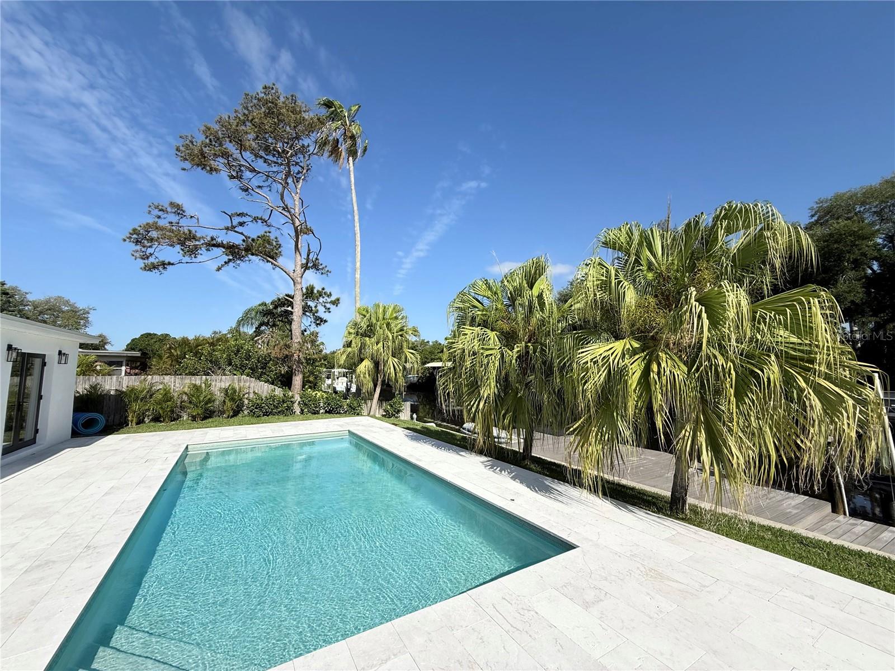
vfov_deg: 85.7
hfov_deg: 102.1
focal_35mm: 14
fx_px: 362
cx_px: 448
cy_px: 336
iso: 50
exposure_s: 1/2717
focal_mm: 2.22
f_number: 2.2
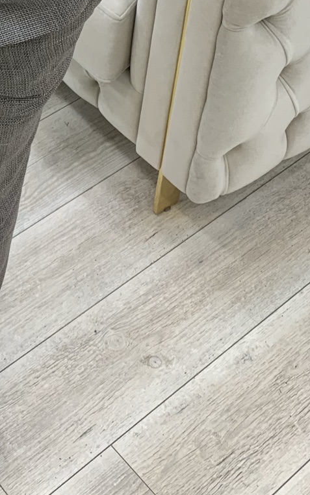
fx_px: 1000
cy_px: -98
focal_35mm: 74
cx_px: -62
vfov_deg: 25.1
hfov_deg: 16.9
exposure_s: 1/121
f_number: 1.8
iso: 80
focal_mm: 4.25
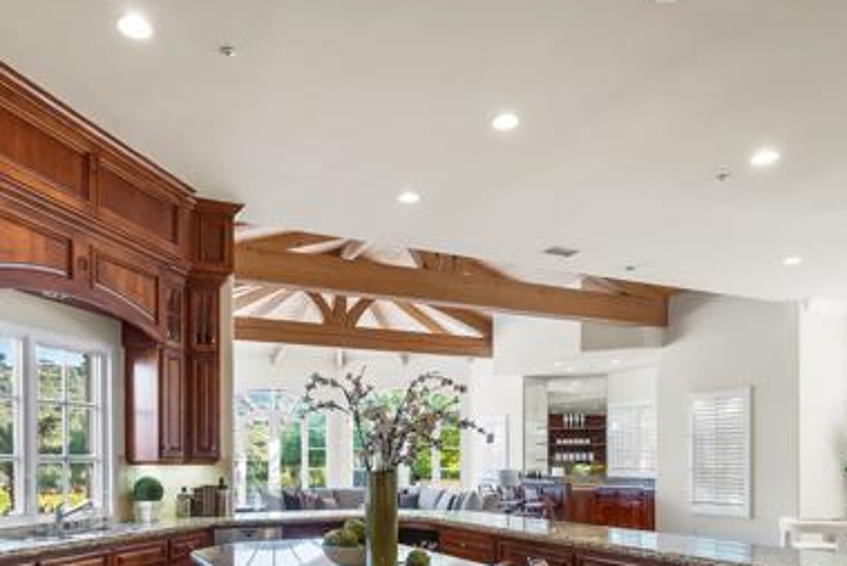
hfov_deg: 67.0
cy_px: 462
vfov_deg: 45.3
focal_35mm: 27
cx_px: 358
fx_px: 635
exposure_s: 1/1.67
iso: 640
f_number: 11
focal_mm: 16
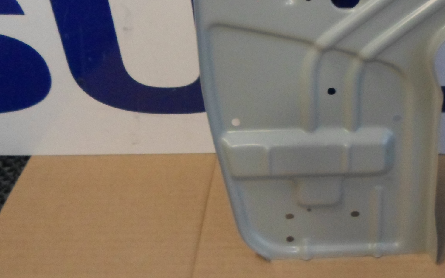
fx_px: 558
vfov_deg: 26.6
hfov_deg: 41.6
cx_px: 356
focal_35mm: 46
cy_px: 4
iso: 320
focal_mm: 4.5
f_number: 2.5
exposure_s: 1/30
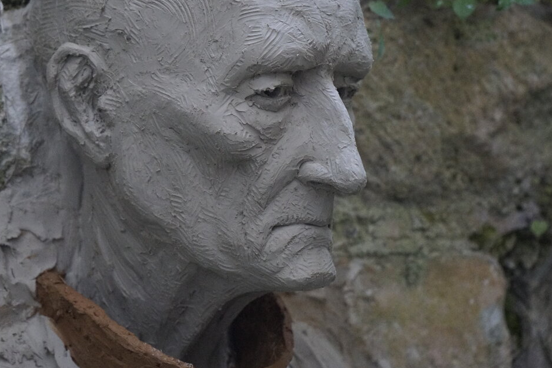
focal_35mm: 89
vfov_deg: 15.3
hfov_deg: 22.9
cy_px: 154
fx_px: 1364
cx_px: 240
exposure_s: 1/100
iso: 6400
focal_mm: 70
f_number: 5.6
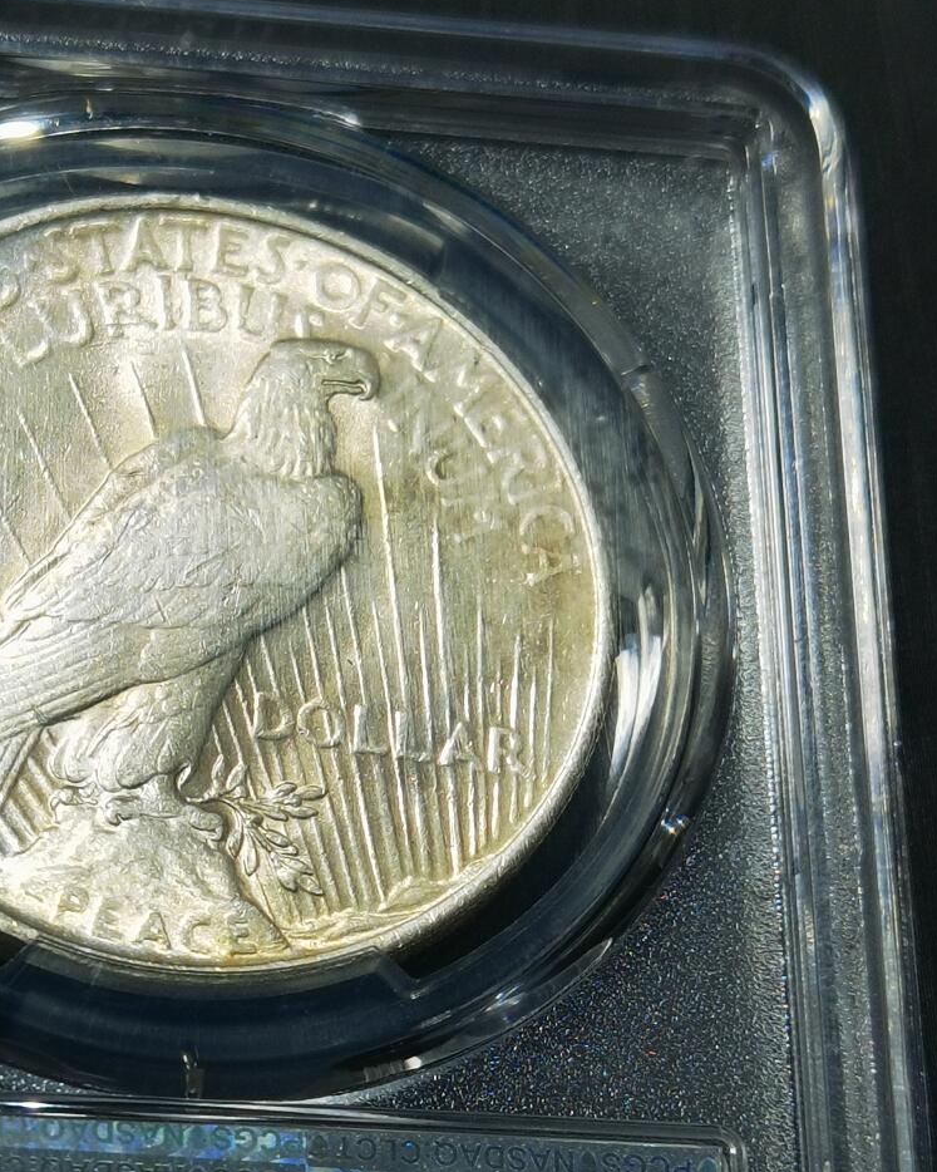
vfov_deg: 17.2
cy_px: 880
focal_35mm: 111
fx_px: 3848
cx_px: 163
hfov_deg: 13.8
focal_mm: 6.67
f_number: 1.9
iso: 50
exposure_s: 1/132
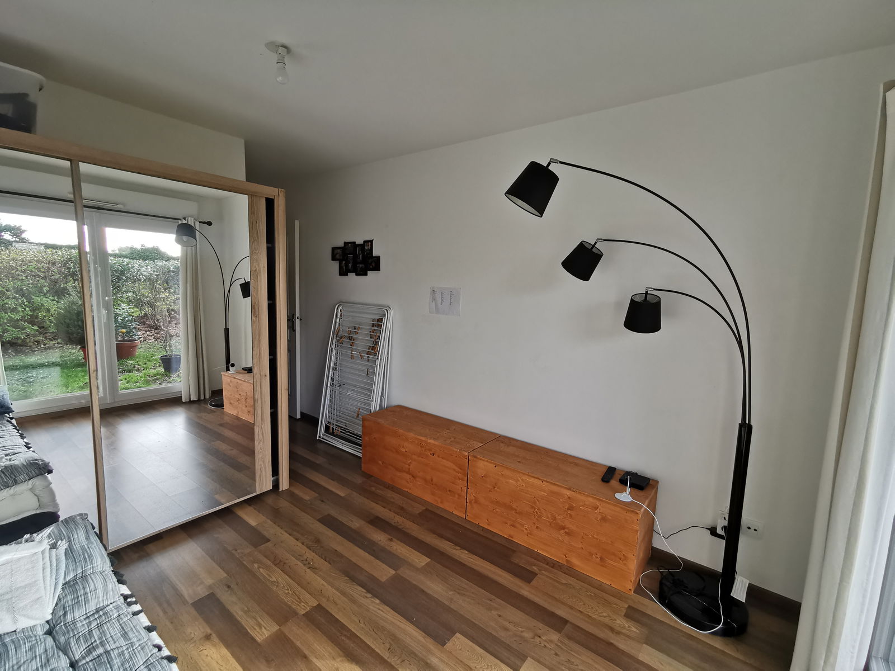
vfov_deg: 78.1
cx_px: 448
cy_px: 336
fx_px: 414
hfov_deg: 94.5
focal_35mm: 16
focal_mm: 2.35
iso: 80
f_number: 2.2
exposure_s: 1/100
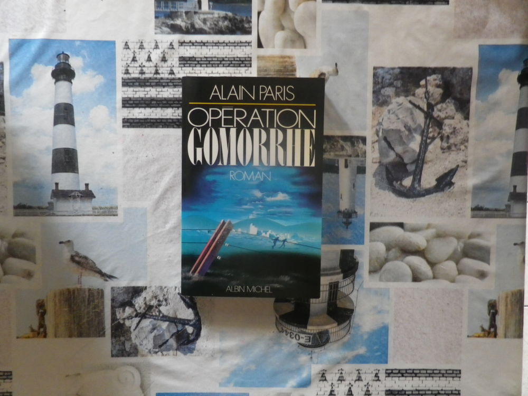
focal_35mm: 25
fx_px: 381
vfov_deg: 54.9
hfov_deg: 69.4
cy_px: 198
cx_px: 264
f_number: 3.5
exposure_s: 1/30
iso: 400
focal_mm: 4.5
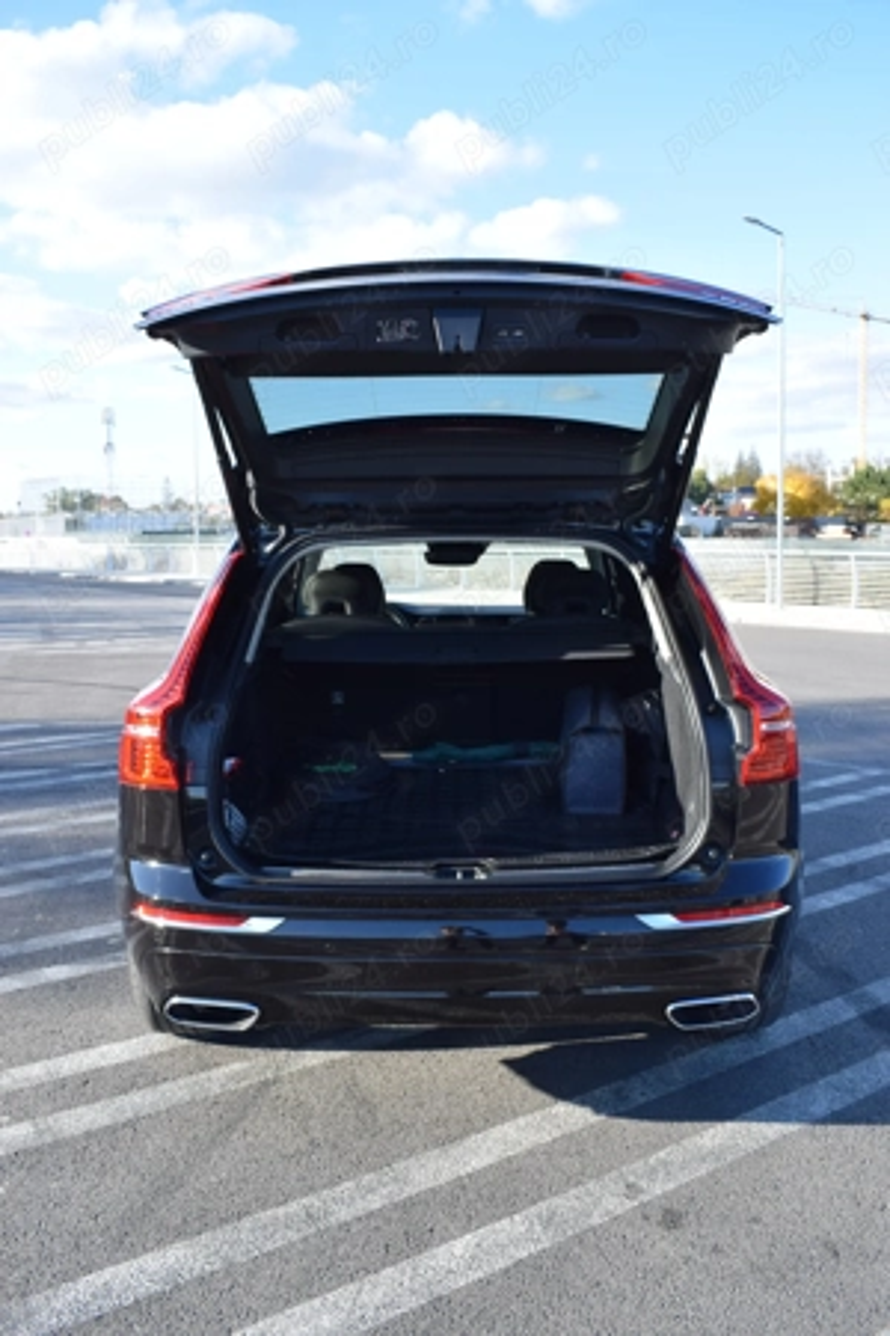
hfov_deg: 41.7
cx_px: 445
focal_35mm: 32
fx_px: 1168
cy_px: 668
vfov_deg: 59.5
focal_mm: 21
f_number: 8
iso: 320
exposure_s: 1/250
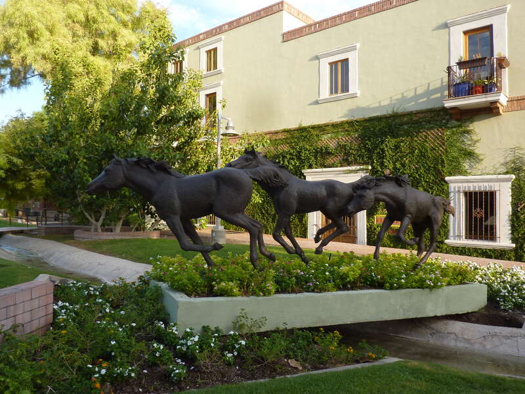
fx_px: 394
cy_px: 197
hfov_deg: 67.3
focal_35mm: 26
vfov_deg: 53.1
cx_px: 262
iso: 100
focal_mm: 4.1
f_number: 4
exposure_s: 1/125
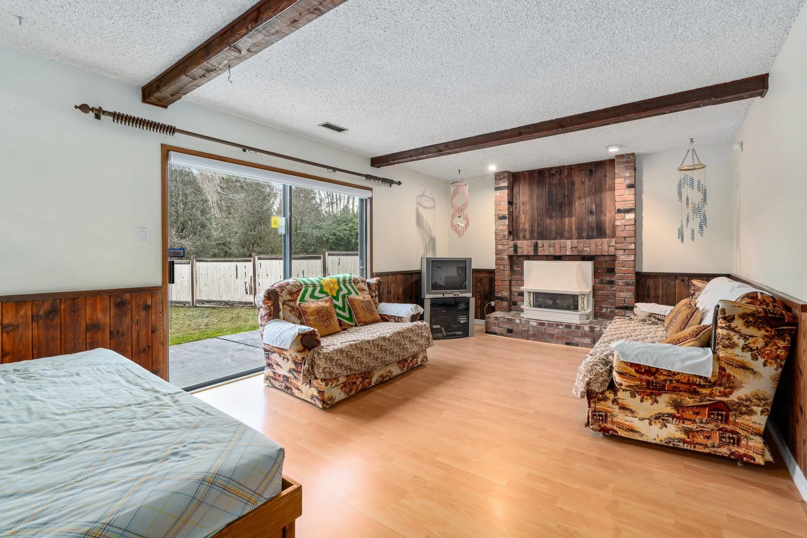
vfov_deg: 73.8
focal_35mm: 16
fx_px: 359
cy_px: 269
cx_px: 404
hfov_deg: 96.7
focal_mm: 16
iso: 500
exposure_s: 1
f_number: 7.1
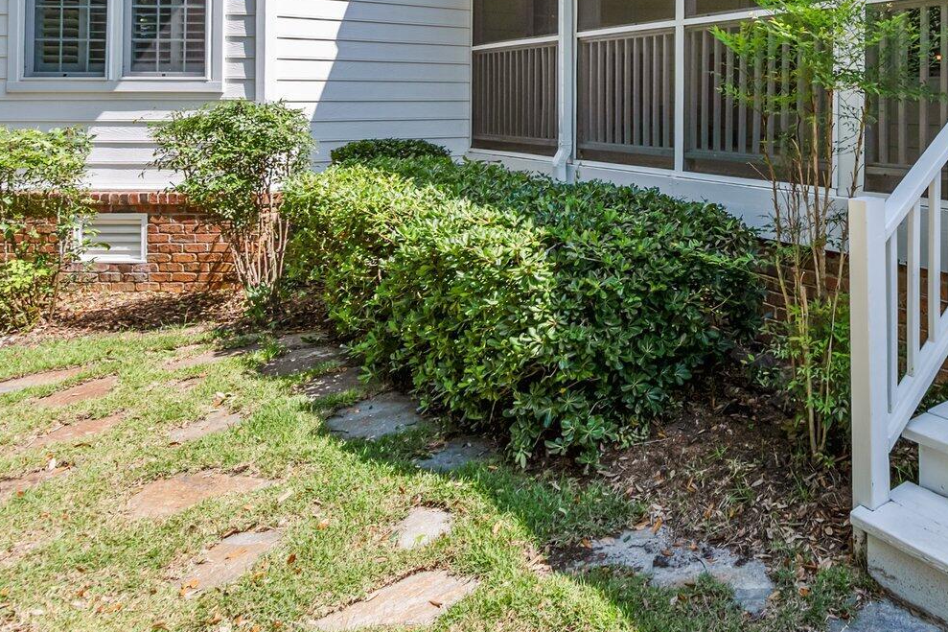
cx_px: 822
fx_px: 763
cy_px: 57
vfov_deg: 41.2
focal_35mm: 29
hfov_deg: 56.5
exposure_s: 1/400
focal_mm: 14
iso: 200
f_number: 7.1
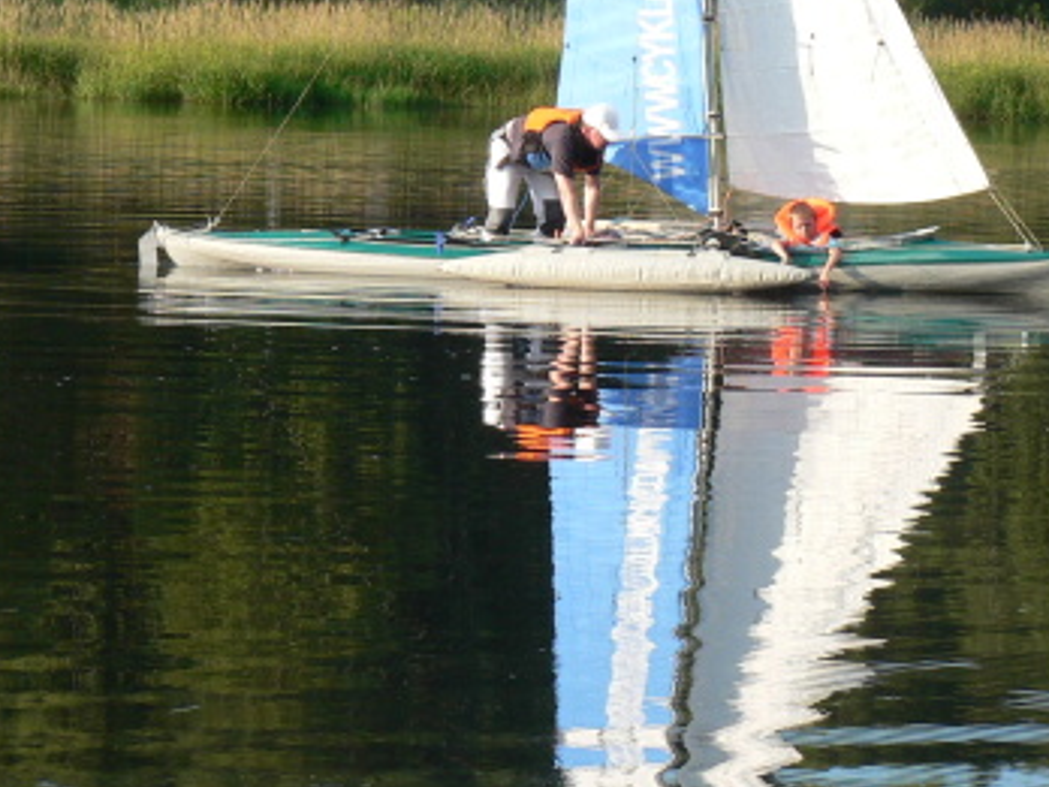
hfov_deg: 9.5
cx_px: 678
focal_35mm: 209
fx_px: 6334
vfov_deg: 7.1
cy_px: 167
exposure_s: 1/200
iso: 80
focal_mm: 17.3
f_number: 4
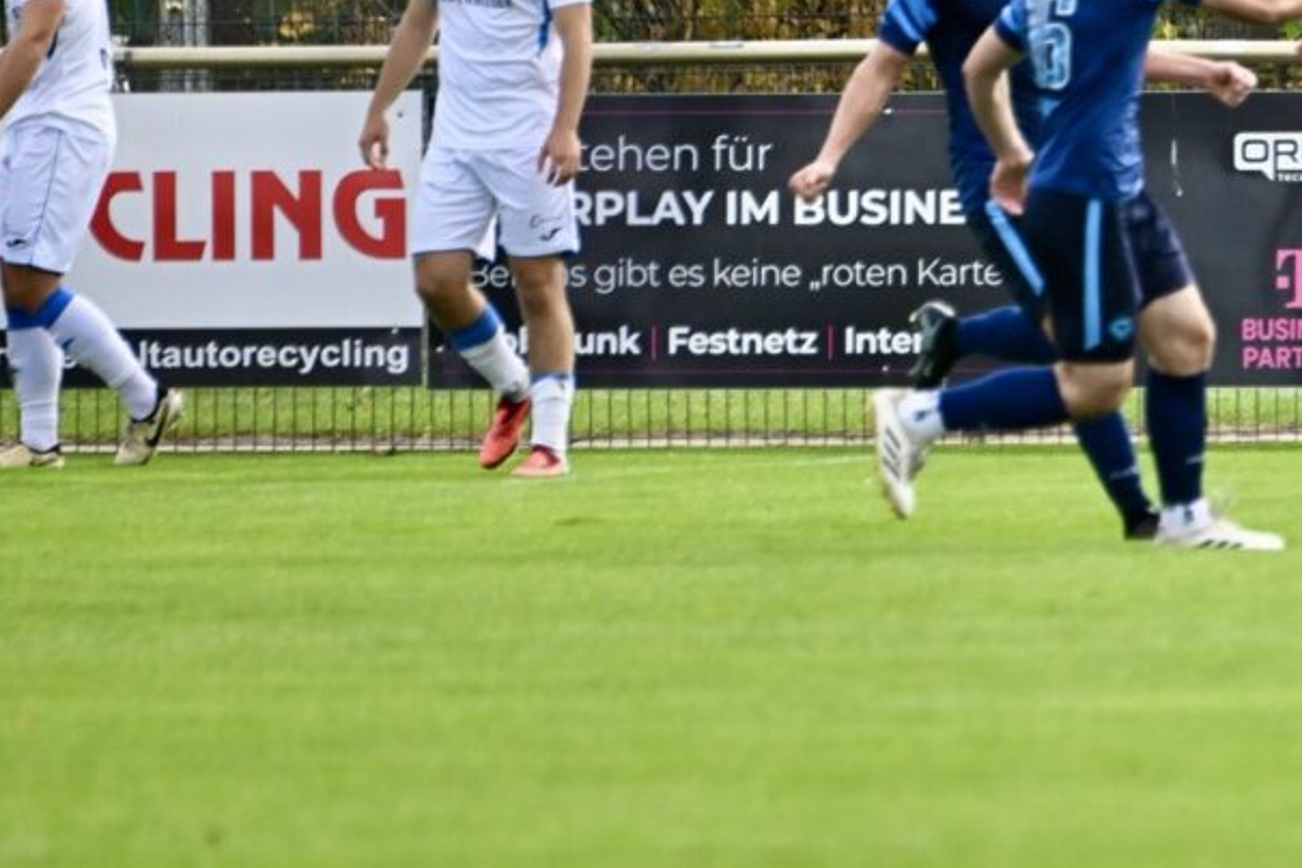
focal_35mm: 677
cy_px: 295
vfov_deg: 2.0
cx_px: 1080
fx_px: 24477
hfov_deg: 3.0
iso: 1600
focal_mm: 400
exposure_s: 1/1600
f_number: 6.3
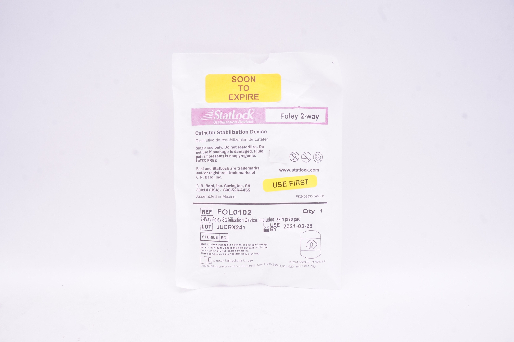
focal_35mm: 27
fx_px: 385
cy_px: 171
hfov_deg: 67.4
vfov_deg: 47.8
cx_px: 257
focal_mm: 18
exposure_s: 1/20
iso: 800
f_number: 14
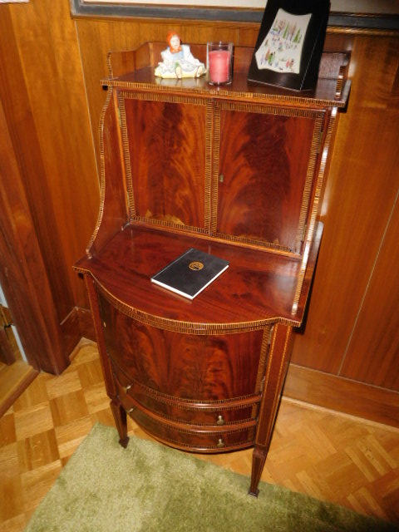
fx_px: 384
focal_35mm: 25
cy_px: 266
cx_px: 200
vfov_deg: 69.4
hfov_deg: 54.9
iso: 400
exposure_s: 1/30
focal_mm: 4.5
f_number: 3.4
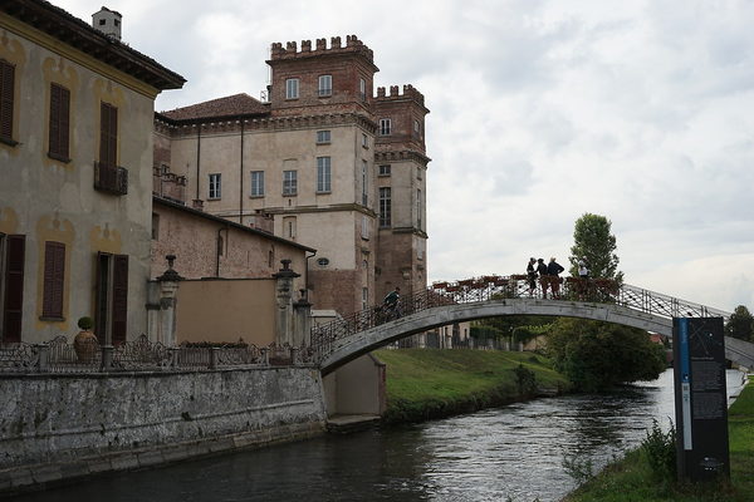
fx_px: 1047
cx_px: 377
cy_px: 251
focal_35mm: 50
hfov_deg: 39.6
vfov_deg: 27.0
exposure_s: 1/125
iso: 100
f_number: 8
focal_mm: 50
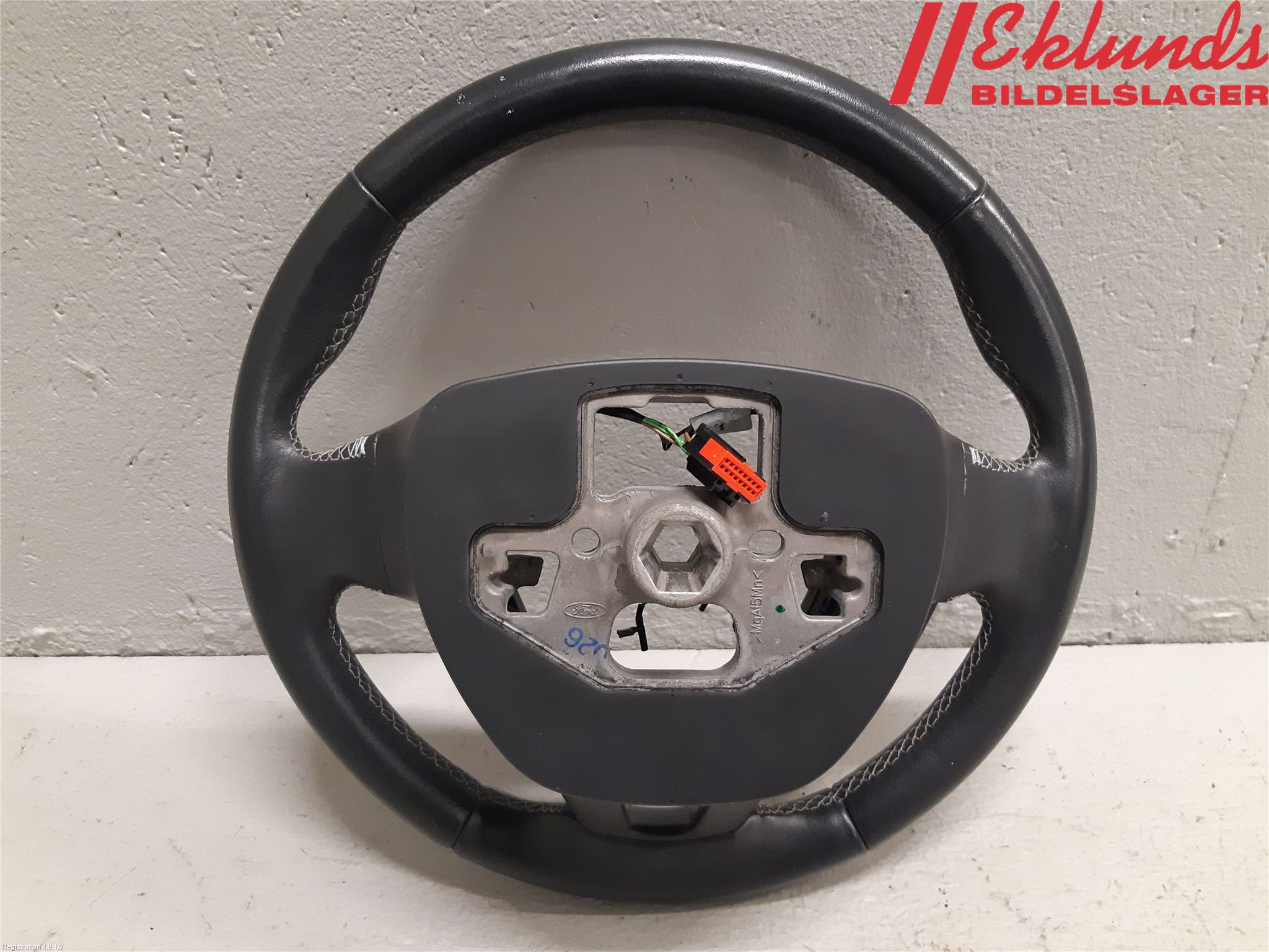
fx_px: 953
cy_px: 476
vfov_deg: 53.1
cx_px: 634
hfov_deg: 67.3
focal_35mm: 26
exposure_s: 1/50
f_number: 1.7
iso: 320
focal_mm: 3.93
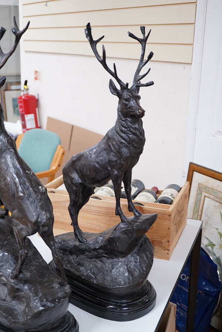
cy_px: 166
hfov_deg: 29.9
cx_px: 111
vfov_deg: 43.6
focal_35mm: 45
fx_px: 416
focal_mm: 30
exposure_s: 1/125
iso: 1600
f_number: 3.5
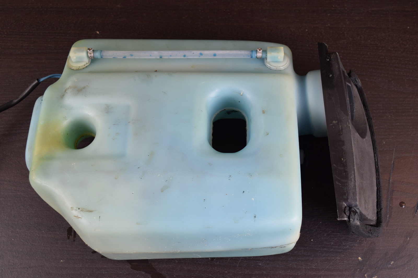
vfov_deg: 30.9
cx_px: 209
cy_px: 139
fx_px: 505
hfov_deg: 45.0
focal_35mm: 44
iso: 400
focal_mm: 29
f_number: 7.1
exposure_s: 1/200
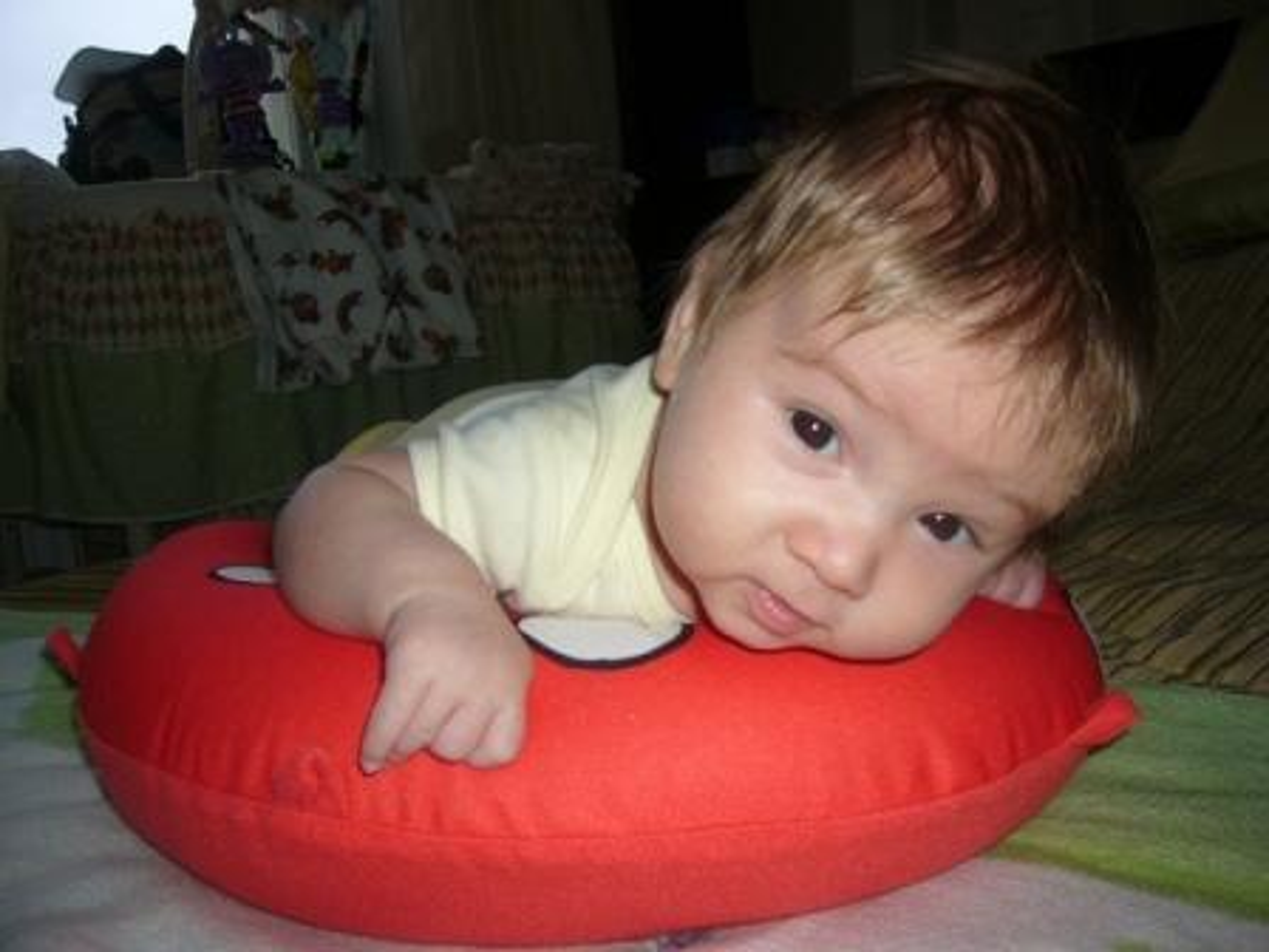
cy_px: 476
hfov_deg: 52.6
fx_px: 1283
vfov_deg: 40.7
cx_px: 634
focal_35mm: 35
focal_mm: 5.8
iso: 50
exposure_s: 1/60
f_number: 2.8
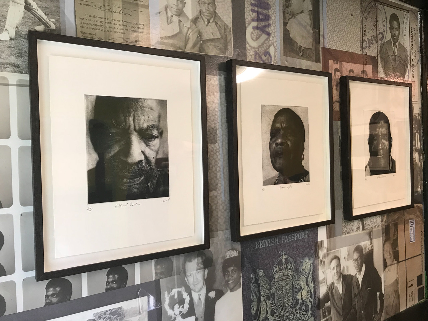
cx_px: 214
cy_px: 160
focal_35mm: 28
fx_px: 346
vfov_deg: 49.7
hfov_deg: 63.4
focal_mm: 3.99
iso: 25
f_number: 1.8
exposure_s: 1/33
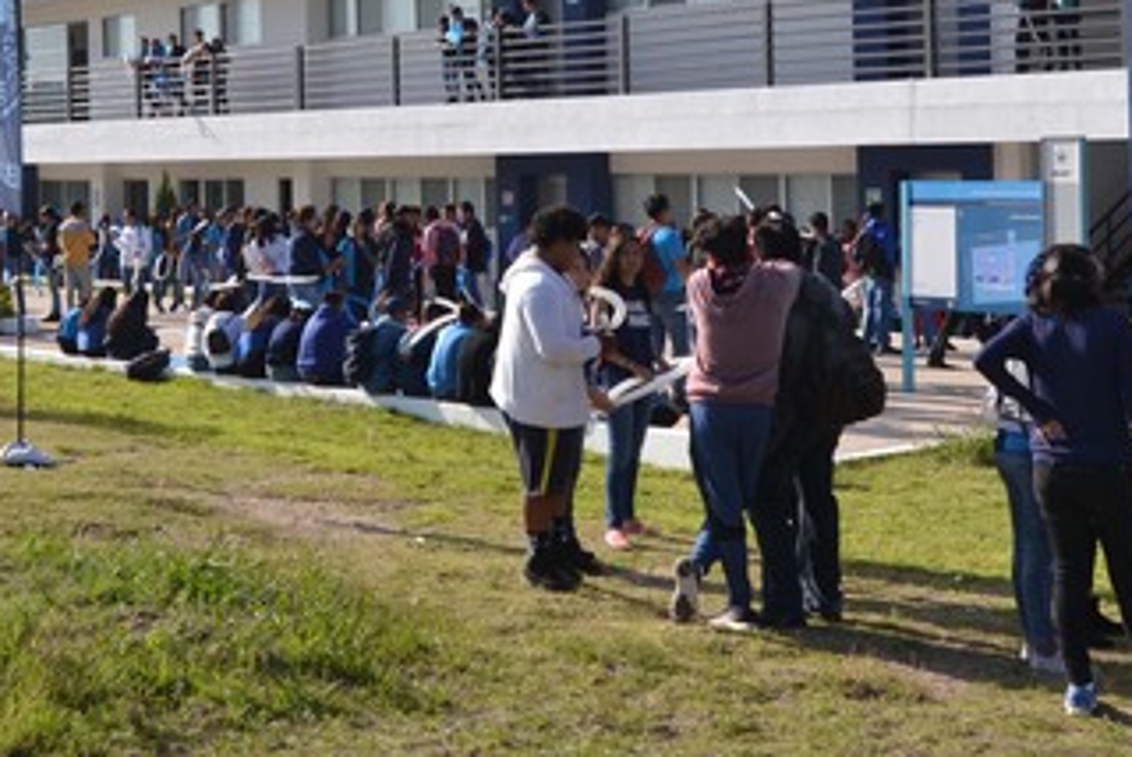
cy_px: 157
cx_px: 662
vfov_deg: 24.7
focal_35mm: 54
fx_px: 1700
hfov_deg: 36.7
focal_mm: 18
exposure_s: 1/400
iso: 110
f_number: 6.3
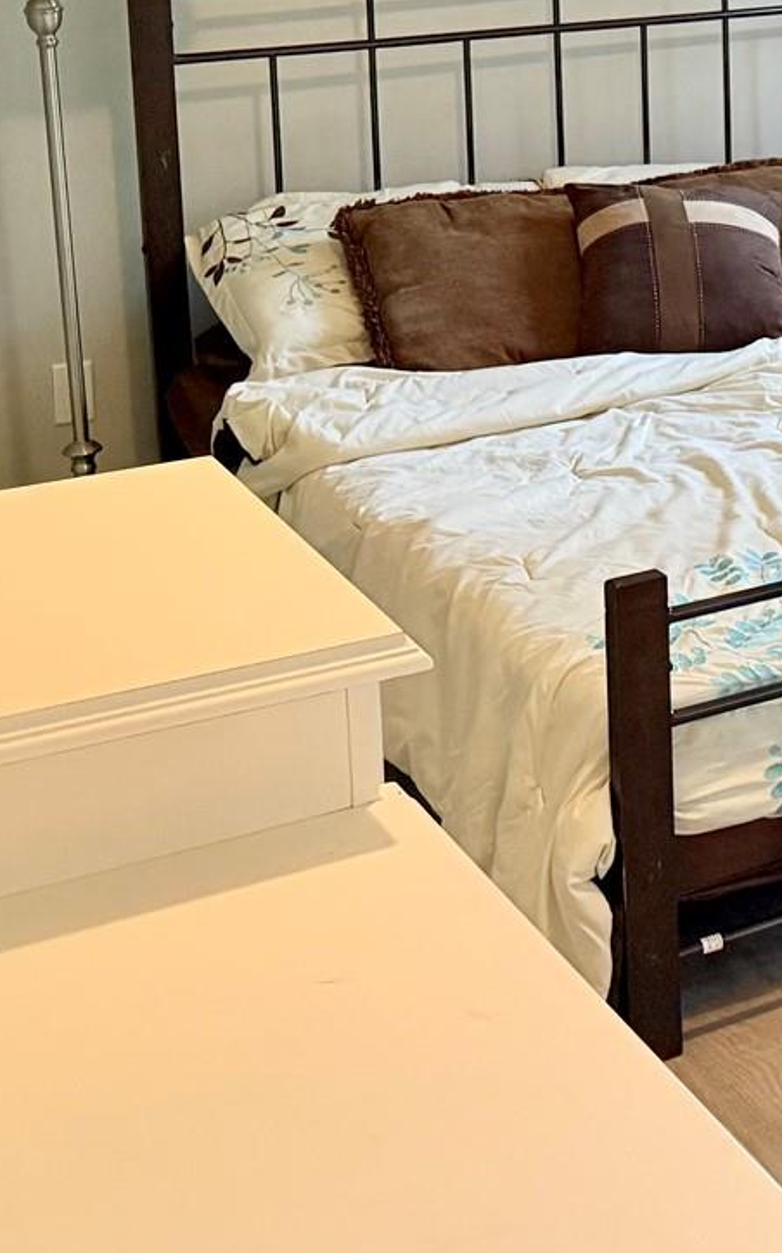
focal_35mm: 72
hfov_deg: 16.3
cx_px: 1220
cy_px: 40
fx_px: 2457
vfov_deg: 27.2
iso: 500
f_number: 1.78
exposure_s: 1/60
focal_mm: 6.76
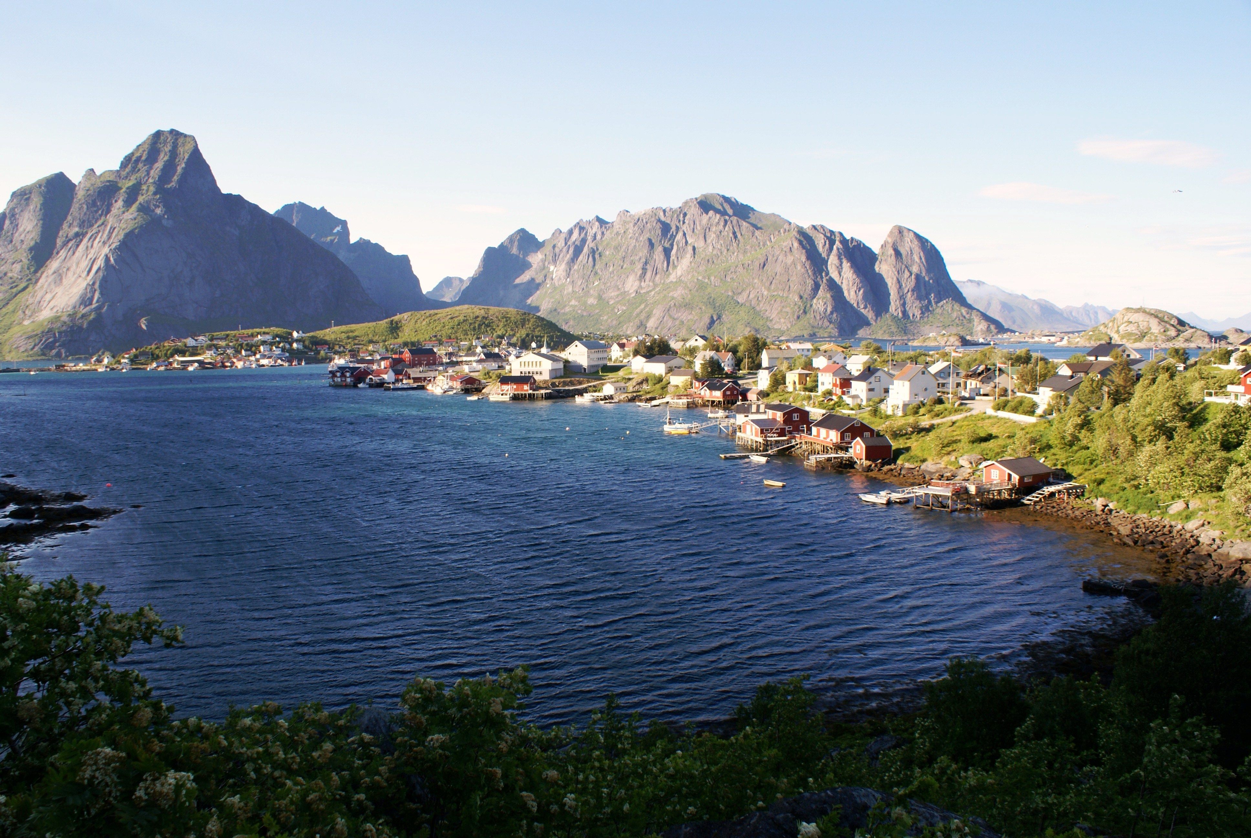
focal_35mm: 27
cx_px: 626
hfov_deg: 67.3
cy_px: 419
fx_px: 939
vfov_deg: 48.0
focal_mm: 18
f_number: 10
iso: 100
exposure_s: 1/80
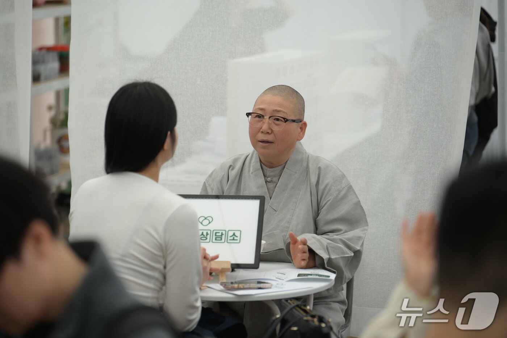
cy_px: 169
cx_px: 254
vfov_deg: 10.7
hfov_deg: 16.0
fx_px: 1802
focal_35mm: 128
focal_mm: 128
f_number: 2.8
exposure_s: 1/400
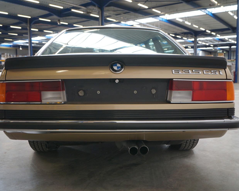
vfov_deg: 43.4
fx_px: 241
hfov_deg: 52.8
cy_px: 96
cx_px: 114
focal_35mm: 34
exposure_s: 1/60
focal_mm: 20
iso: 250
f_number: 3.5
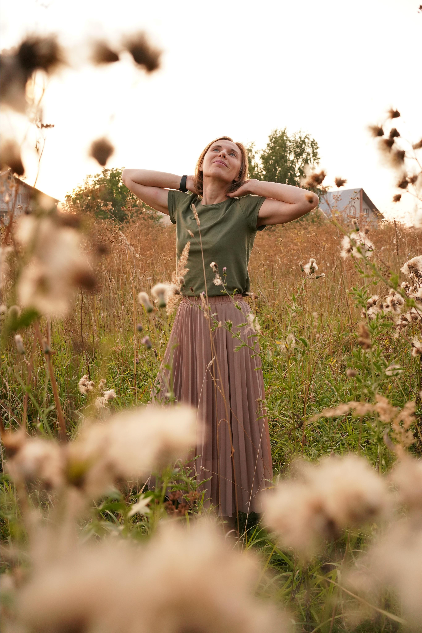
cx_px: 211
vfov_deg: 54.4
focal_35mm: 35
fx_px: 615
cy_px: 316
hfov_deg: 37.9
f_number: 7.1
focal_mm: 35
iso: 2500
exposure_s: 1/125
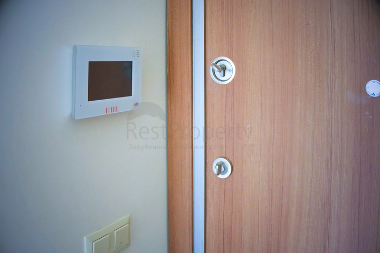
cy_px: 126
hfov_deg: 60.3
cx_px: 190
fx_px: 327
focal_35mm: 31
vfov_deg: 42.3
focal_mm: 20.5
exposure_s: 1/1250
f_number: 3.2
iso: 5000
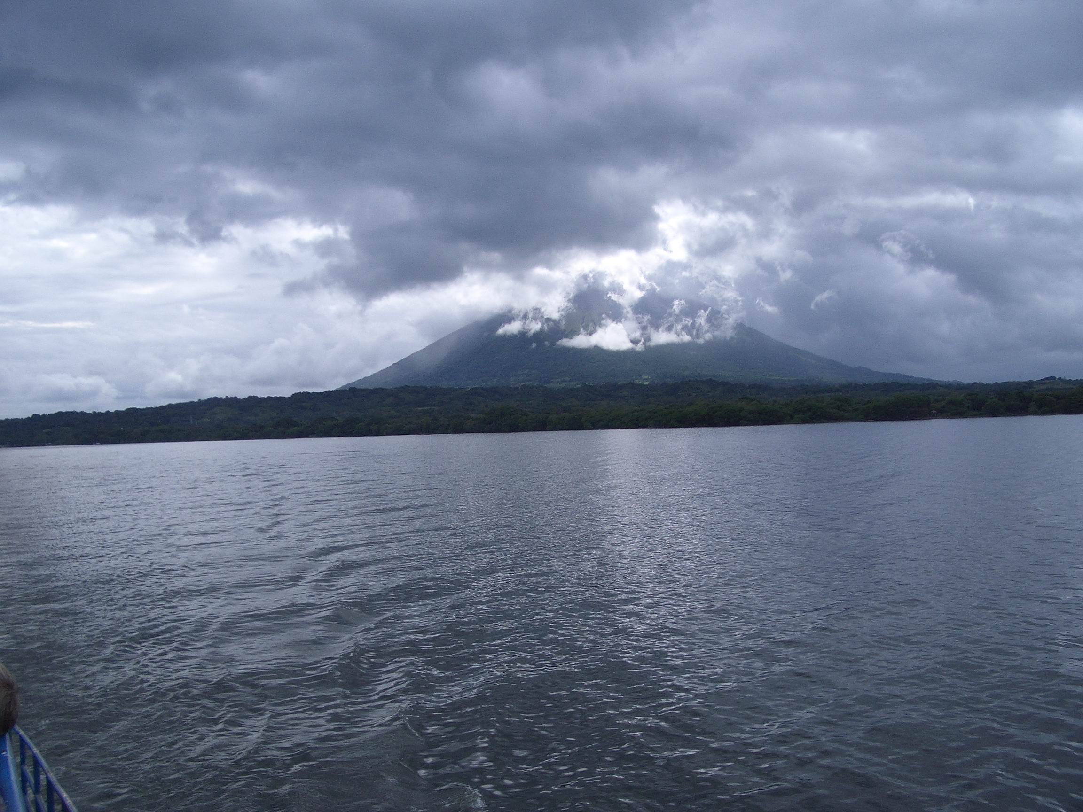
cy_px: 406
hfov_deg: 52.6
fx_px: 1095
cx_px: 542
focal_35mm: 35
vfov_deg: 40.7
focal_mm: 5.8
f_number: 4.3
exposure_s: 1/500
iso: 50
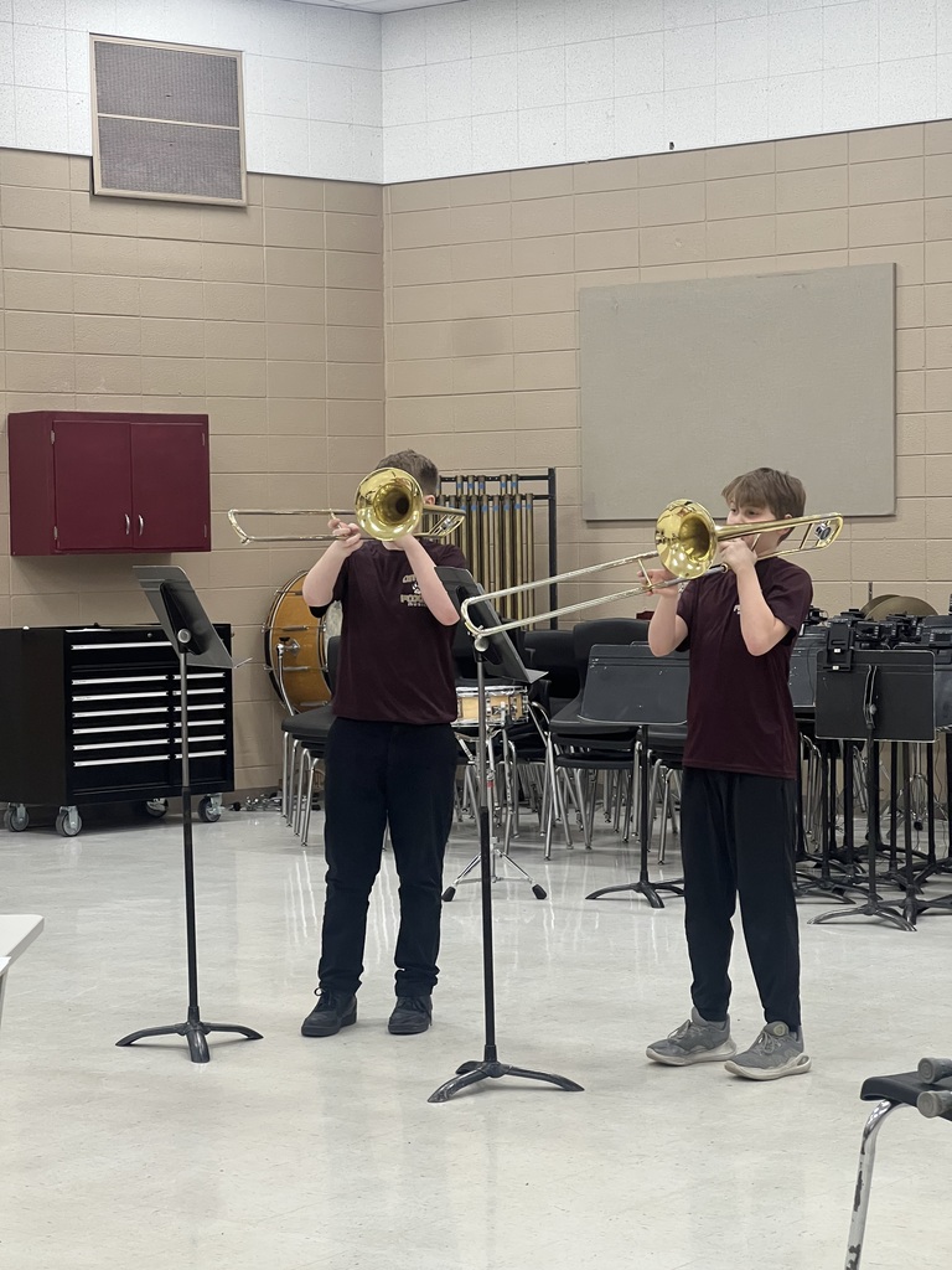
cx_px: 476
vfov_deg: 25.3
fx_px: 2824
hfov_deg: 19.1
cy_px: 635
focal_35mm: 77
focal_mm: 9
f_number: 2.8
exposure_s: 1/60
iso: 320
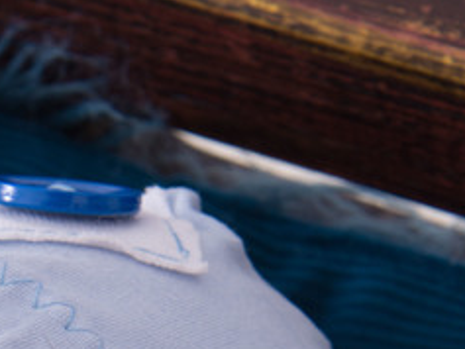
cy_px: 644
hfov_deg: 8.3
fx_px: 3145
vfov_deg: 6.2
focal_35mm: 234
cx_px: -137
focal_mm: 48
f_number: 7.1
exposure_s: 1/160
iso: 200
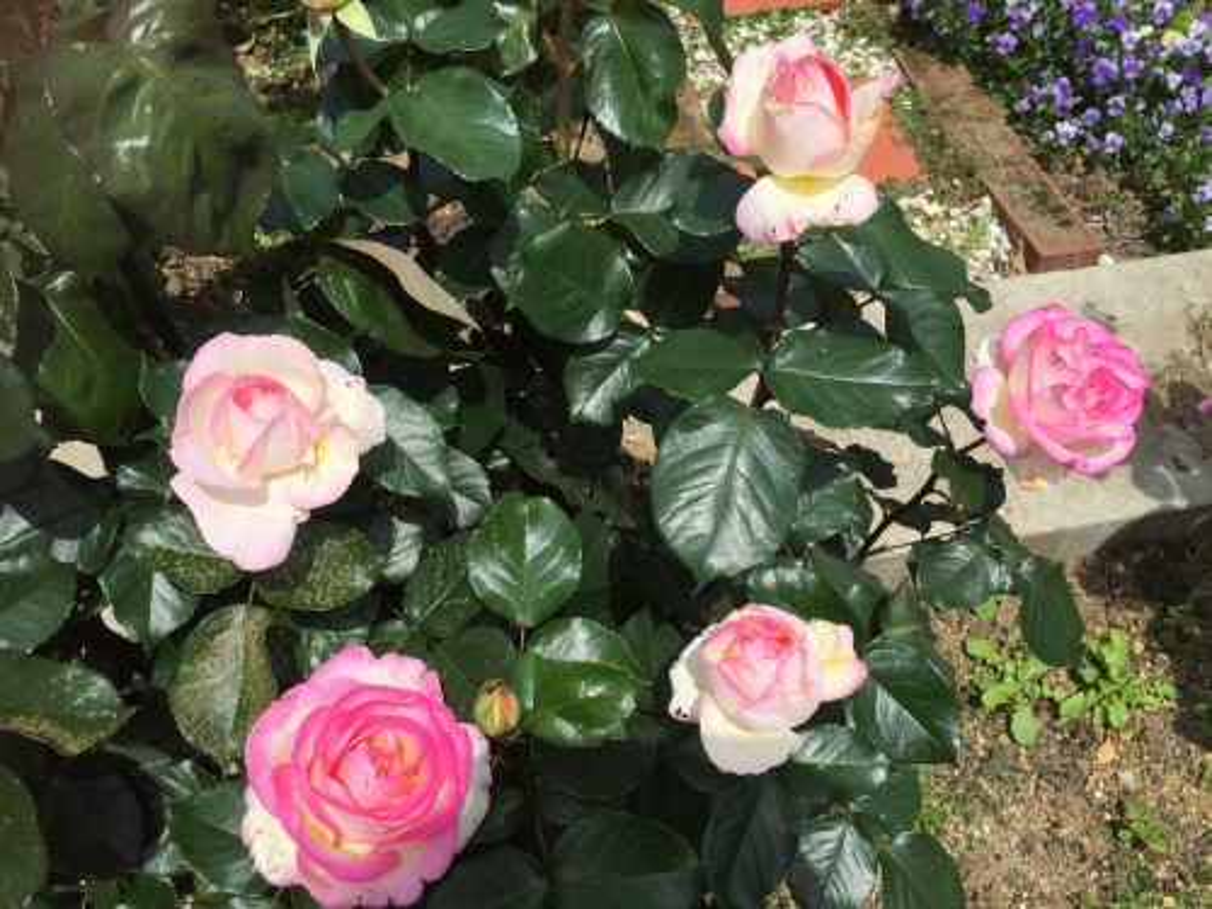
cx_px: 606
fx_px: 1015
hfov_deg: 61.7
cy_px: 454
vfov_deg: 48.2
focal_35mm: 29
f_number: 2.2
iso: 32
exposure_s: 1/1980
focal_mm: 4.15
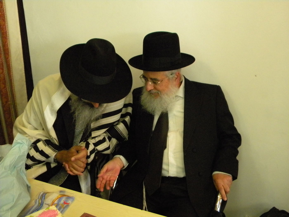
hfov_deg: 51.4
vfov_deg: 39.7
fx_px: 301
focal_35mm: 36
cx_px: 144
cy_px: 108
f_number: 3.7
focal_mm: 6.4
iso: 800
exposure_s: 1/86.6
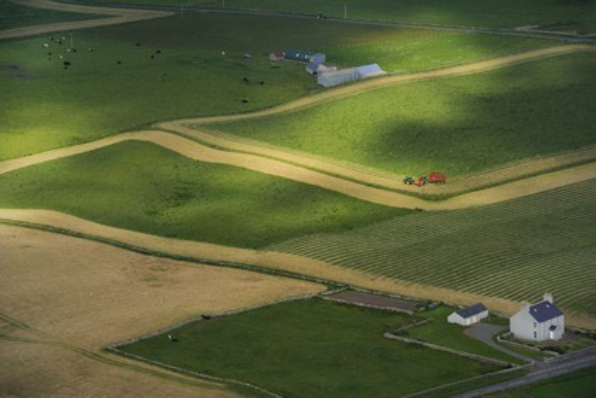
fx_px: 2814
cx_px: 298
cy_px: 199
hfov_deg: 12.1
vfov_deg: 8.1
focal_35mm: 170
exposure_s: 1/800
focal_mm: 170
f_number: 8
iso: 400
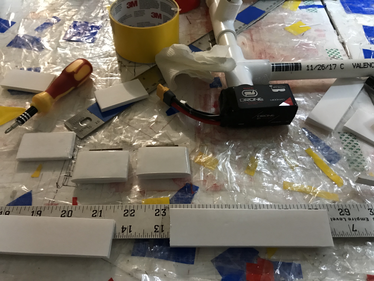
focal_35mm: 28
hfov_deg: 63.4
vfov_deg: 49.7
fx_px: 303
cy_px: 140
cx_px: 187
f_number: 1.8
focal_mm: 3.99
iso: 100
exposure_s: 1/12
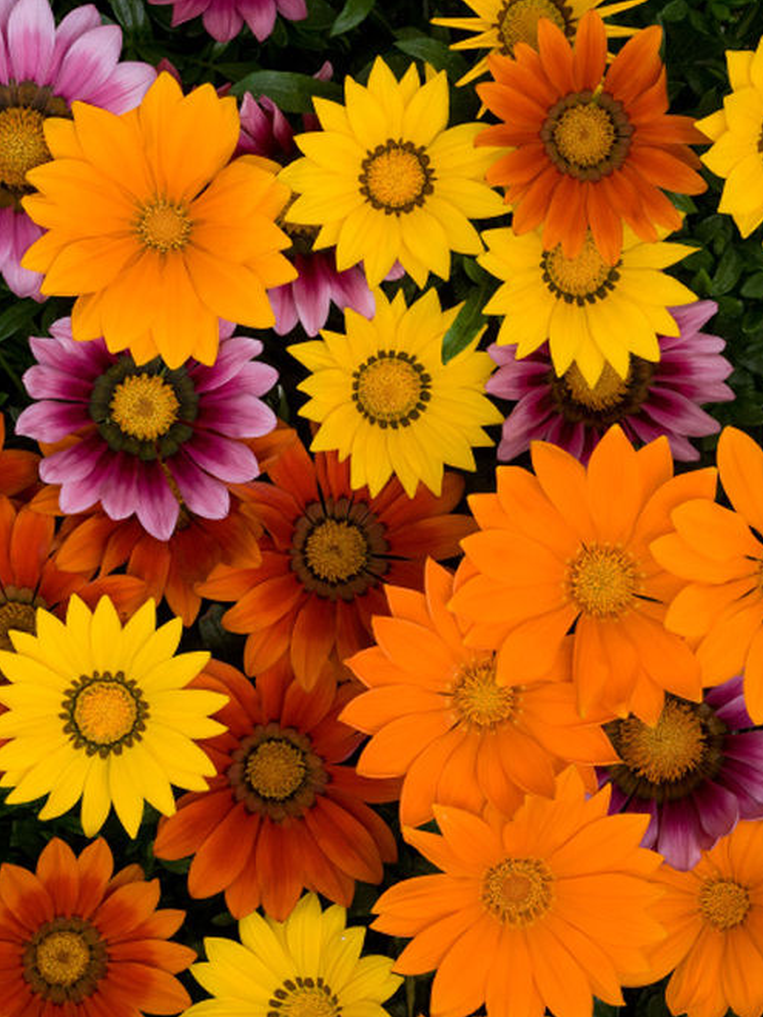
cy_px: 501
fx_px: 3380
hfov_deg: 12.9
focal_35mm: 115
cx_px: 382
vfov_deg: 17.1
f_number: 11
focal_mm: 70
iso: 200
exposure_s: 1/50
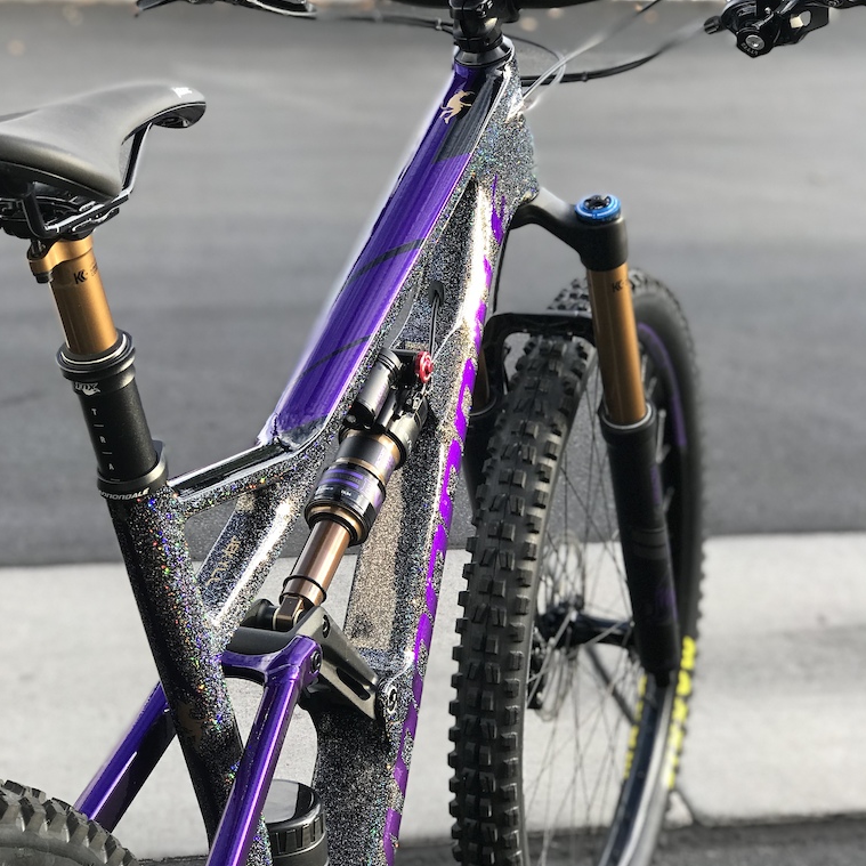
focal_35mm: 68
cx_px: 431
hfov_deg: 25.4
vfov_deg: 25.4
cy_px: 463
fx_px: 1925
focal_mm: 6.6
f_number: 2.8
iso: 25
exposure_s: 1/60
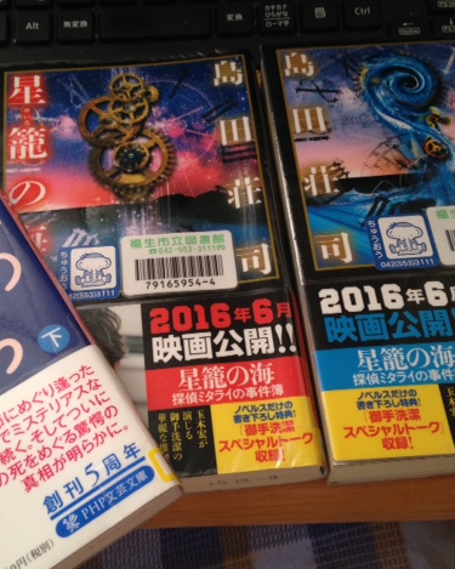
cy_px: 289
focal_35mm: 44
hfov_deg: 34.0
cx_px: 186
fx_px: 741
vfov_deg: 42.0
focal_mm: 4.12
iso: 125
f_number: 2.4
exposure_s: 1/20
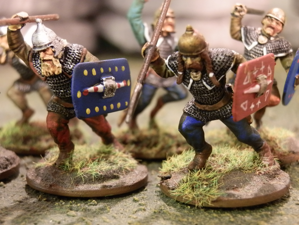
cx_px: 150
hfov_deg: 31.7
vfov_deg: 24.0
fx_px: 527
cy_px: 112
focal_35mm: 61
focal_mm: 10.99
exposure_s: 1/8
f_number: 3.7
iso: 400
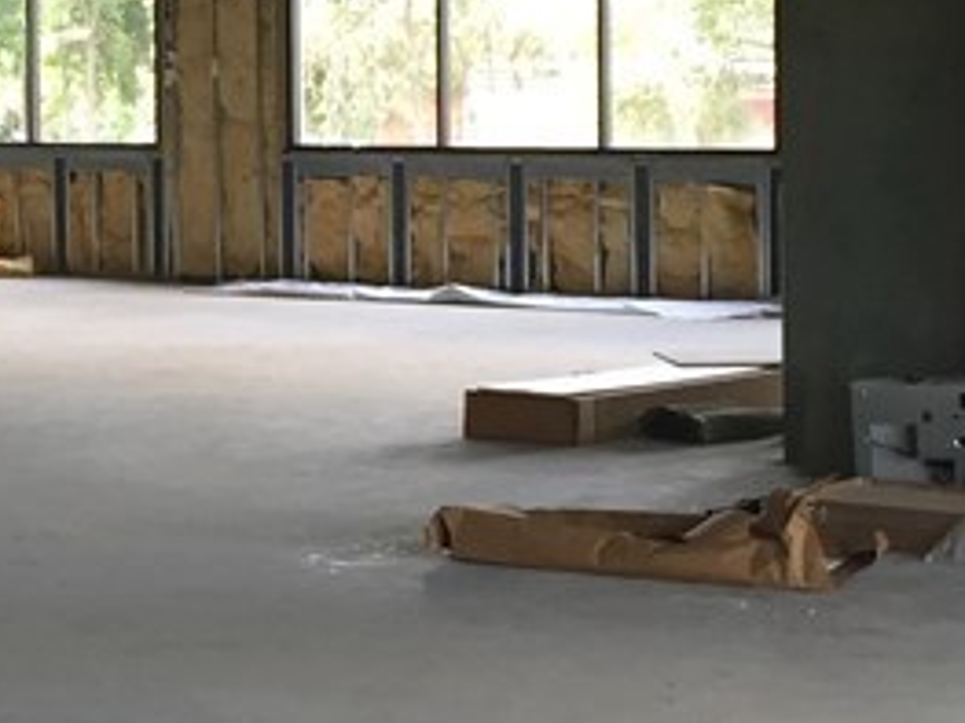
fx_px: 3149
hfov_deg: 16.5
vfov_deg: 13.1
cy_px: 184
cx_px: -286
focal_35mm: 113
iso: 32
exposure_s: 1/30
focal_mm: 4.15
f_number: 2.2
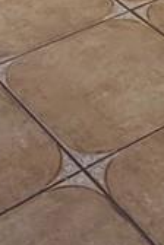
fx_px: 950
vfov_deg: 10.3
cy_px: -506
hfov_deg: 9.8
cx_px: 187
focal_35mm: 139
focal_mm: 2.22
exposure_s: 1/99
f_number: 2.2
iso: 125
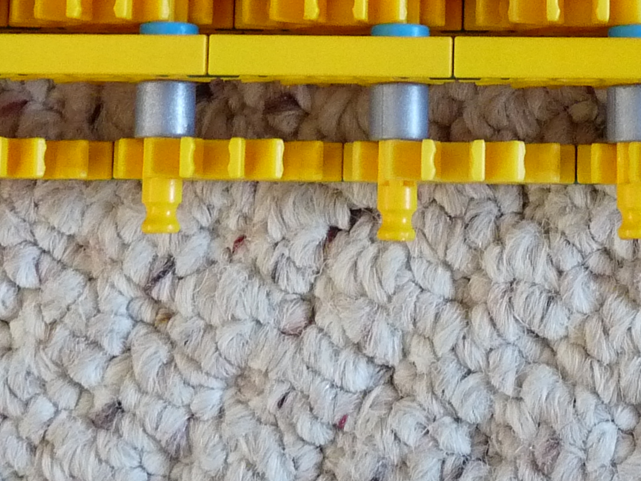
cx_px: 514
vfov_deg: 15.8
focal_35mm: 91
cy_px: -33
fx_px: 1685
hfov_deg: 21.3
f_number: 2.8
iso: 400
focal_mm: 4.8
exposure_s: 1/25
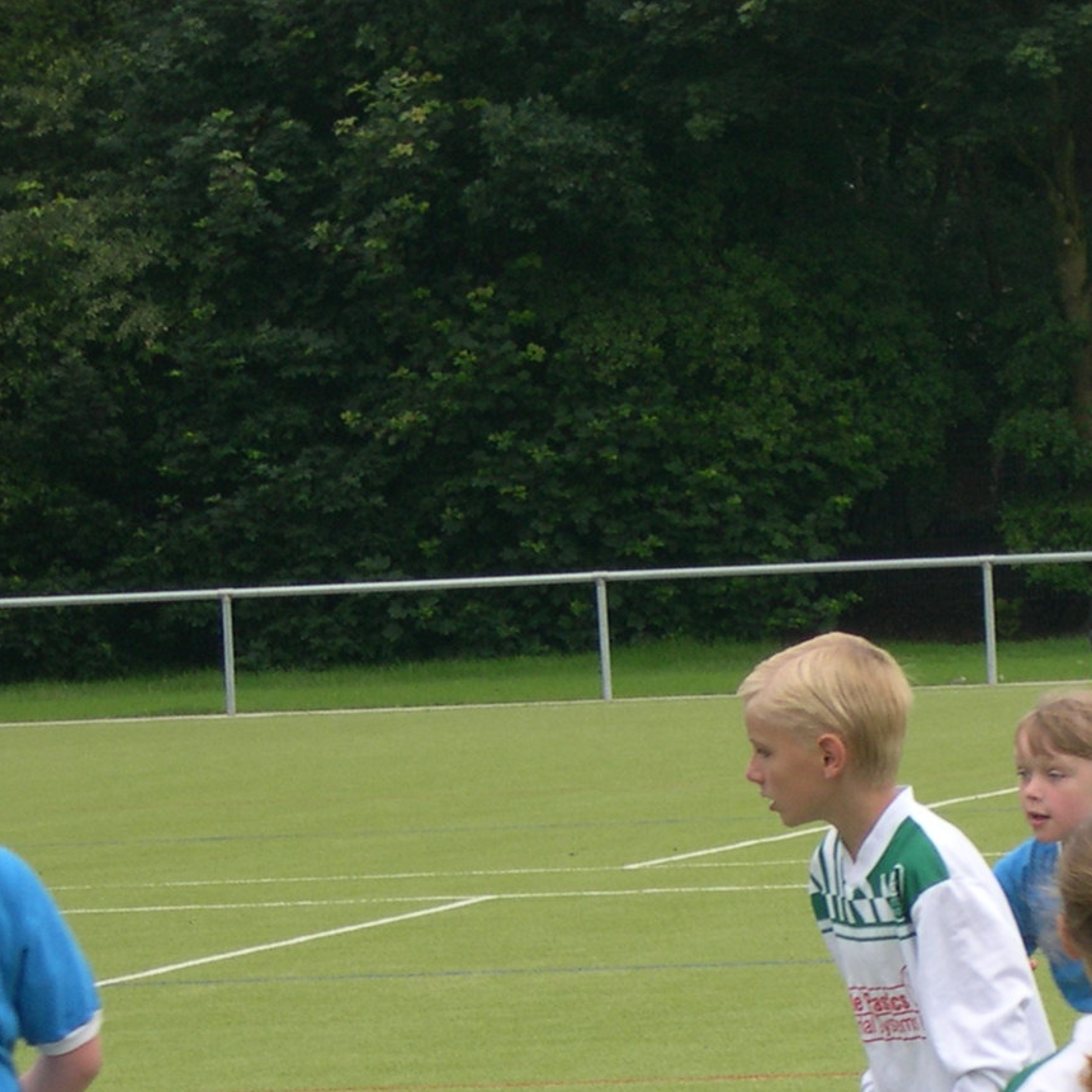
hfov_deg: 7.3
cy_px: 961
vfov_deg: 7.3
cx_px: 1081
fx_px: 8494
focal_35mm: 238
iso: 100
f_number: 4.8
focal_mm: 21.6
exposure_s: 1/145
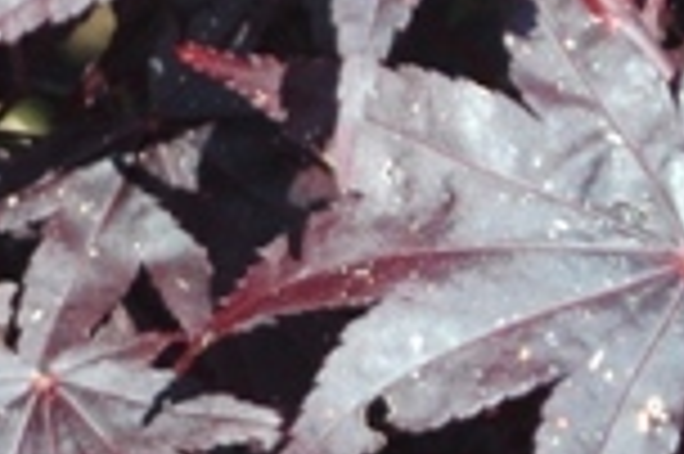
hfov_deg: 3.7
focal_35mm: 557
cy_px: 564
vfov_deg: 2.5
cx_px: -788
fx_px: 10579
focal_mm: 55
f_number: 5.6
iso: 320
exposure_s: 1/125
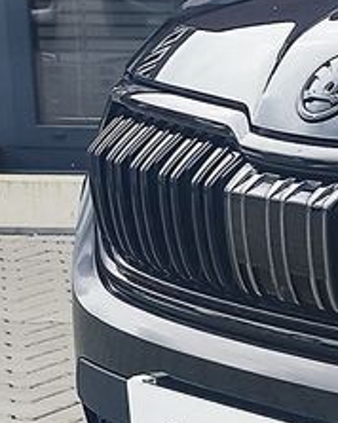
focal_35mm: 121
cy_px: 283
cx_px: 1073
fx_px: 1515
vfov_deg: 15.9
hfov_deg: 9.4
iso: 50
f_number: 1.69
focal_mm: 7.01
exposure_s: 1/238
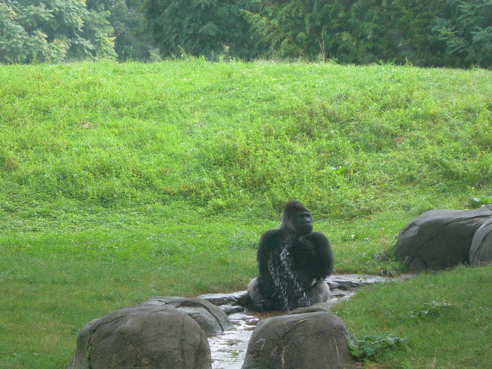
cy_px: 247
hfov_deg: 12.8
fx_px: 2189
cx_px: 262
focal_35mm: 154
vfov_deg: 9.6
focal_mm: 23.4
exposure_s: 1/87.1
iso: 200
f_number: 4.9
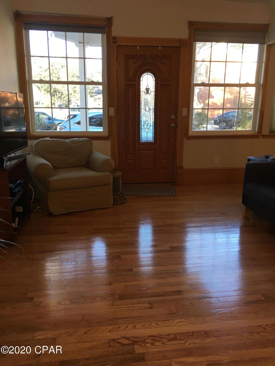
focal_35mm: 29
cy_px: 183
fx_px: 307
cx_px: 138
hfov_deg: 48.2
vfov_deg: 61.7
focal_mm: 4.15
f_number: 2.2
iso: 25
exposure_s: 1/40
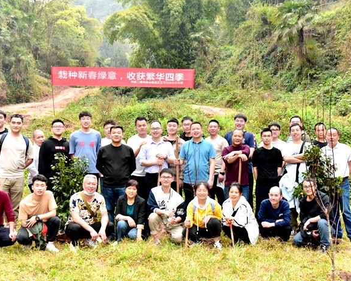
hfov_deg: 36.6
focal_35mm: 51
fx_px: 530
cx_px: 160
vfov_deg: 29.7
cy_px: 140
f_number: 6.3
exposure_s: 1/4000
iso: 5000
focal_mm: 45
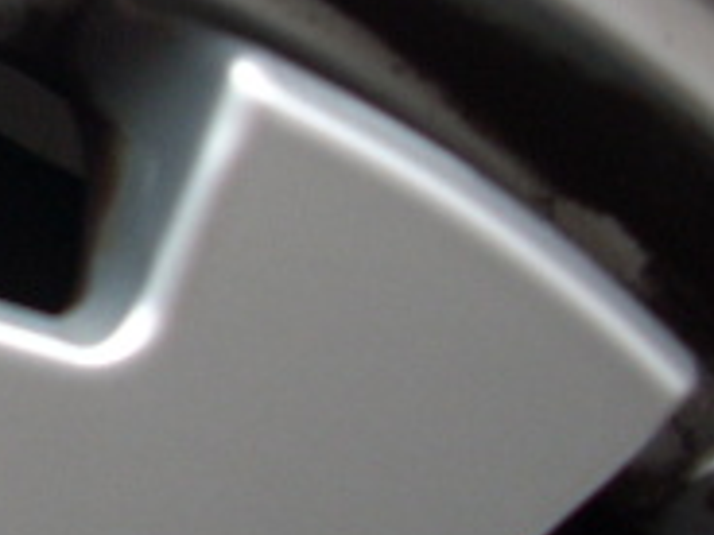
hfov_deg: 13.9
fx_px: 2661
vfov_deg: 11.4
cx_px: -489
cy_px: 93
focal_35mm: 129
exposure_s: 1/30
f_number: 2.8
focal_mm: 6.2
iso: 73
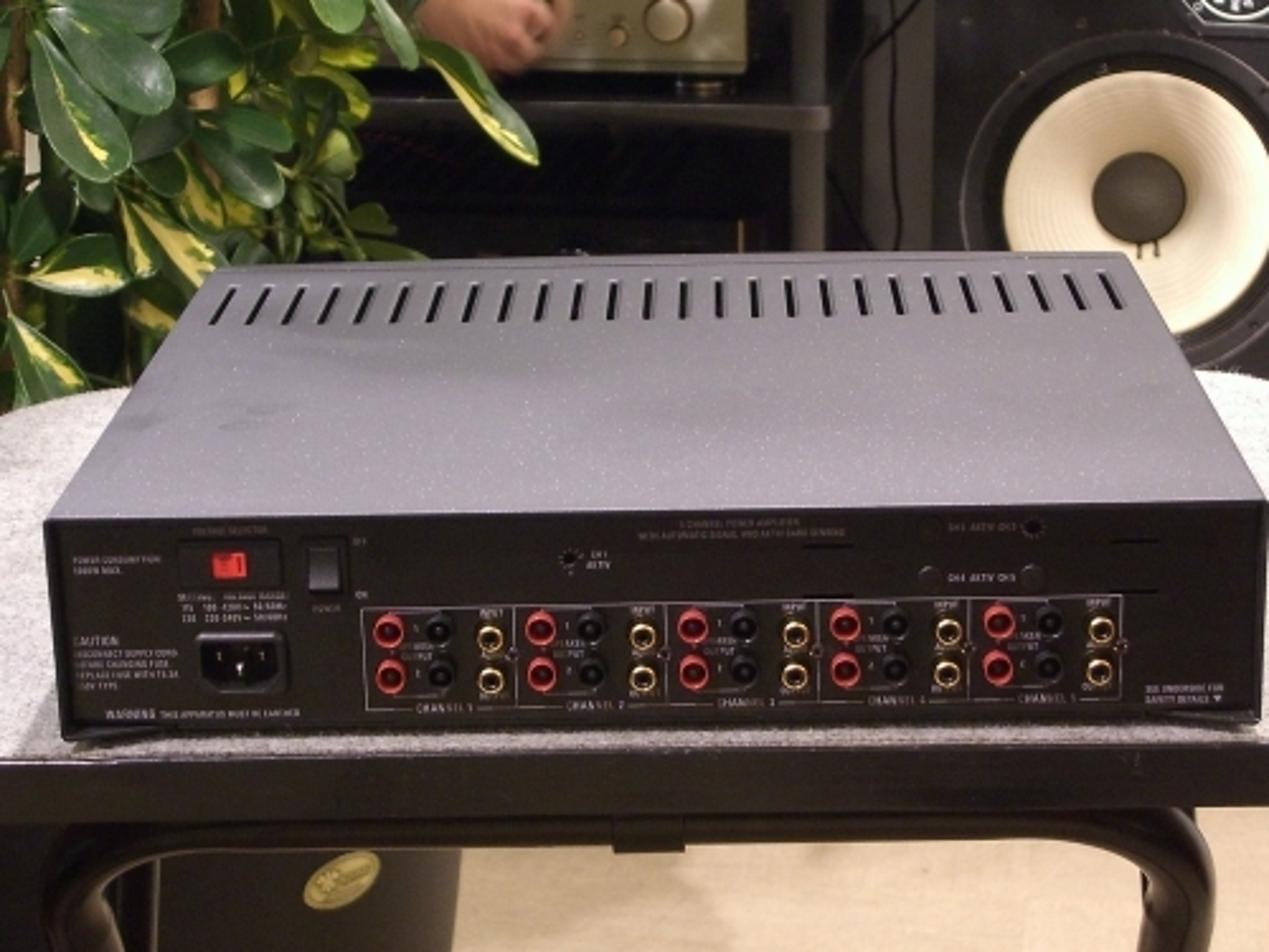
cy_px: 475
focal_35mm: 87
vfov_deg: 17.0
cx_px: 634
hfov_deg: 22.5
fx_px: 3189
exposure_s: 1/6
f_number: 4
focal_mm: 14.2
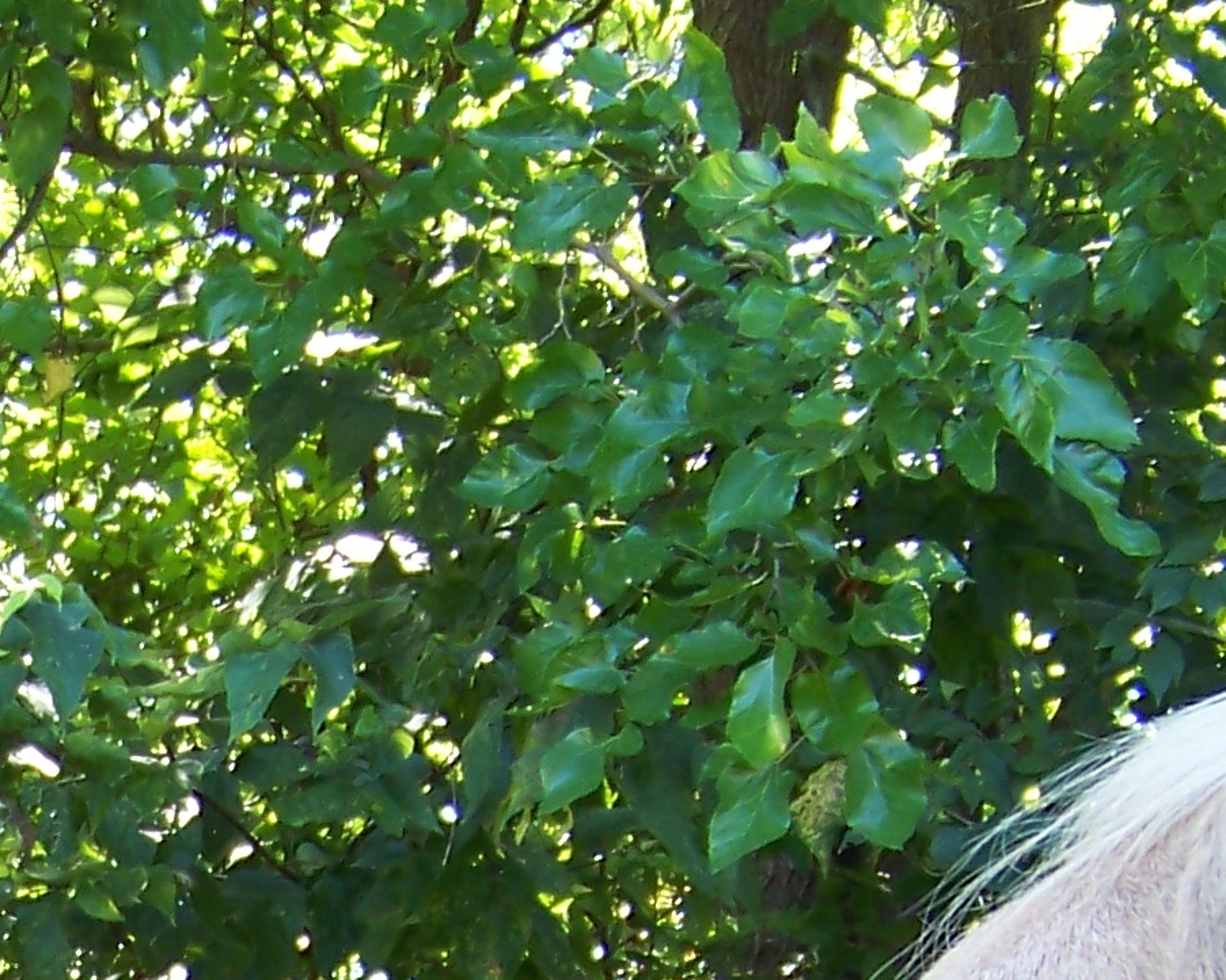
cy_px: 1633
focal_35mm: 127
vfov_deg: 11.5
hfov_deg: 14.7
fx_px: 4607
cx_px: -198
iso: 64
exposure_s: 1/50
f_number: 2.8
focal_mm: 5.85
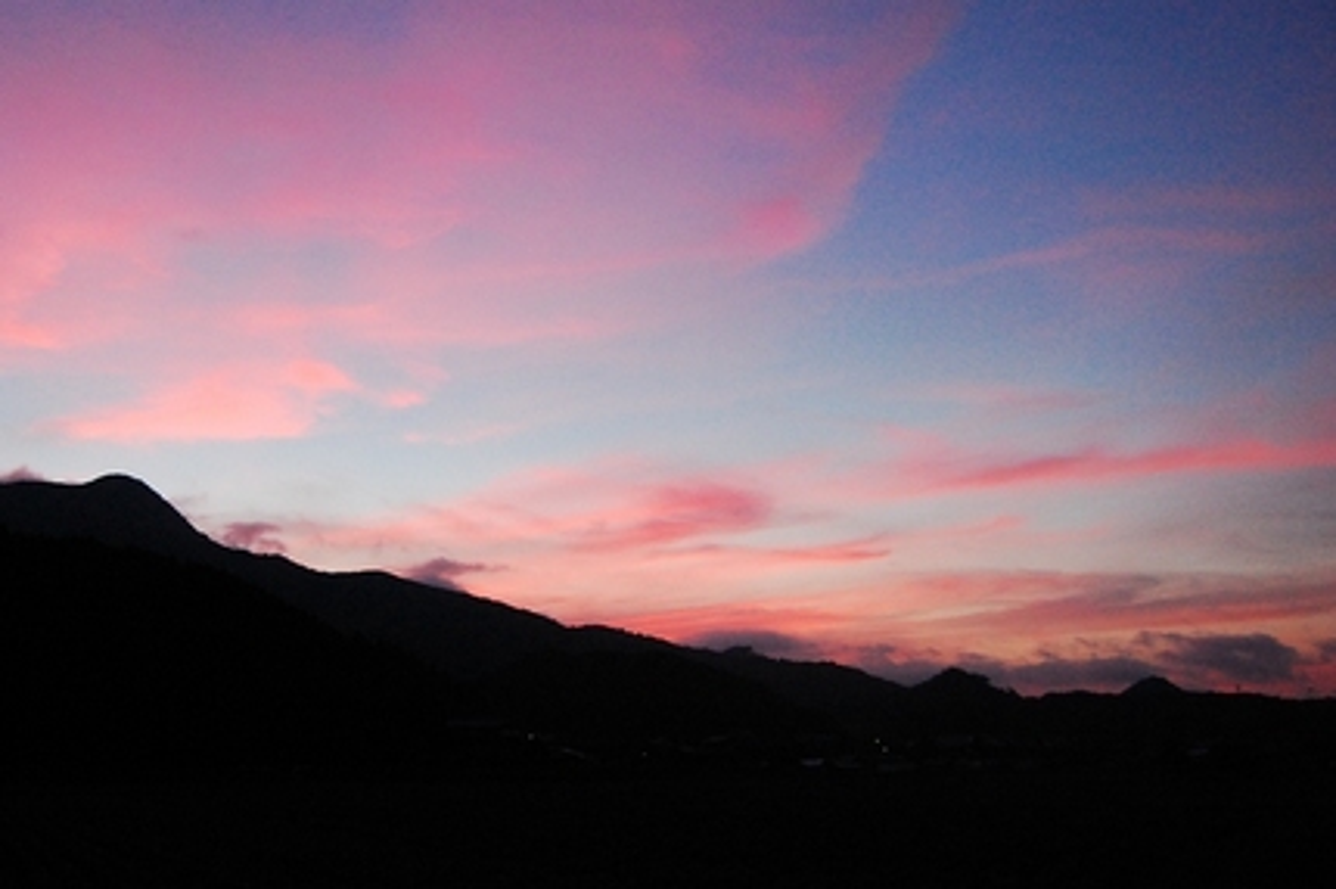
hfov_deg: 67.4
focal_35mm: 27
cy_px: 444
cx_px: 668
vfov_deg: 47.9
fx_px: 1001
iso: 1600
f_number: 5
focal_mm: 18
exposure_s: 1/100
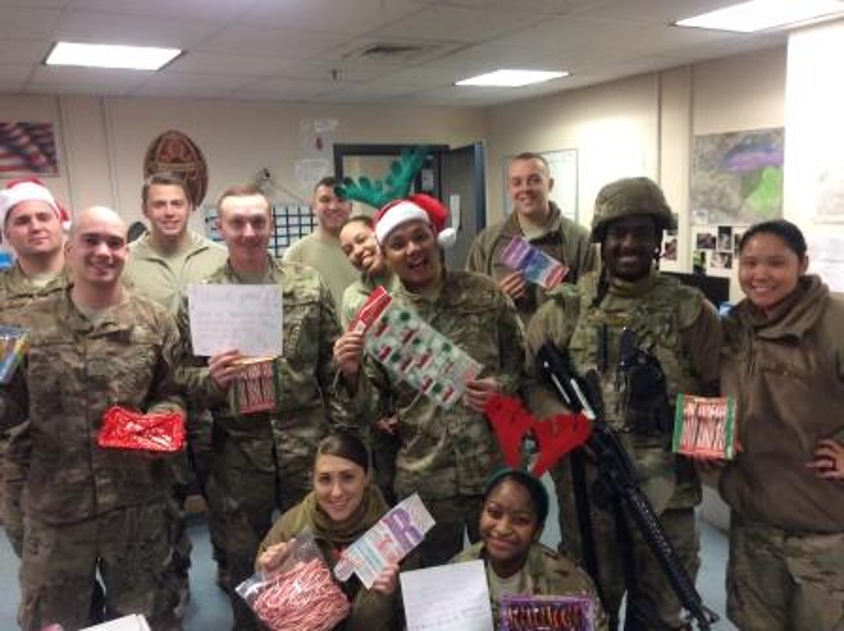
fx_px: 779
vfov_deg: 44.1
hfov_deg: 56.9
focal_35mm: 32
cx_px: 422
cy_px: 316
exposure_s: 1/25
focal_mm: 3.3
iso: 160
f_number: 2.4
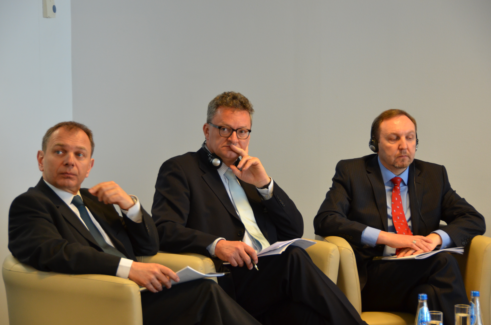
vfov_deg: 10.8
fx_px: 1715
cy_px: 160
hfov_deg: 16.3
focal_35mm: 126
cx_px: 245
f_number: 5
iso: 800
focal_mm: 80
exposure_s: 1/40
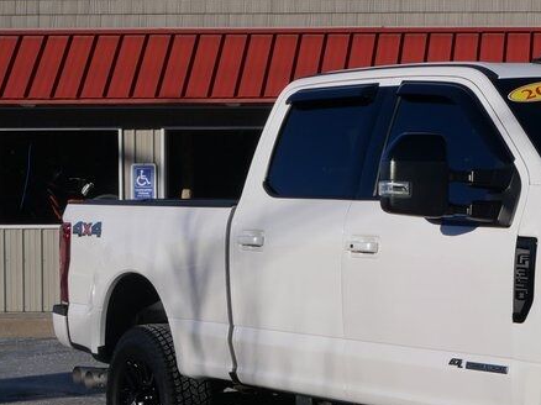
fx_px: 1828
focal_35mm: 117
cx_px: 589
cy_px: 353
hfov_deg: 16.4
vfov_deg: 12.6
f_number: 13
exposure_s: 1/500
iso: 200
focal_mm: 25
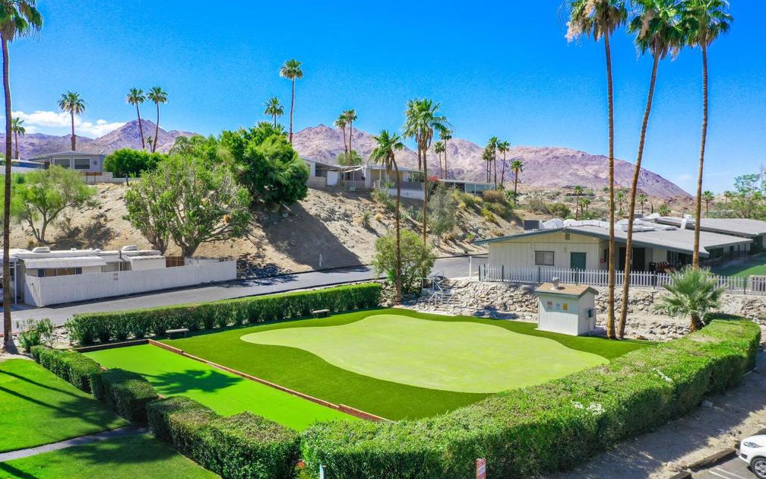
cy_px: 244
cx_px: 388
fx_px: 605
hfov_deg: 64.6
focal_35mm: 29
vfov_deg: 43.1
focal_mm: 10.26
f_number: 5.6
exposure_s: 1/400
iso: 100
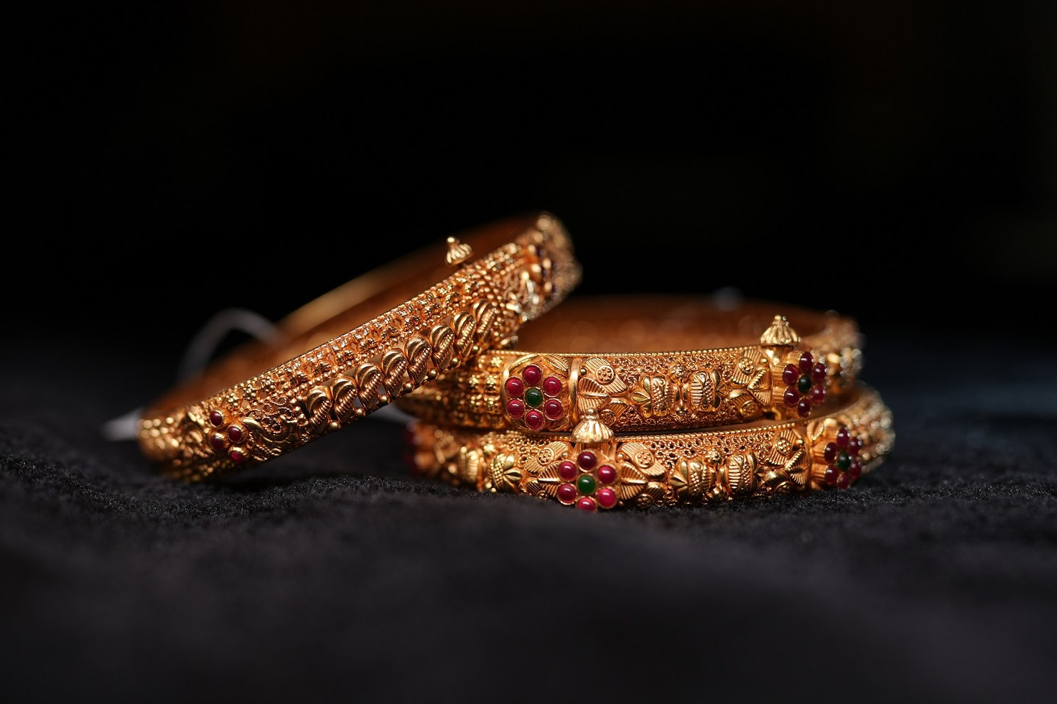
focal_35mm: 53
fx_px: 1556
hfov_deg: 37.5
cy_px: 352
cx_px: 530
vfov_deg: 25.5
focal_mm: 35
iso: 100
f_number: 2.2
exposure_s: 1/125
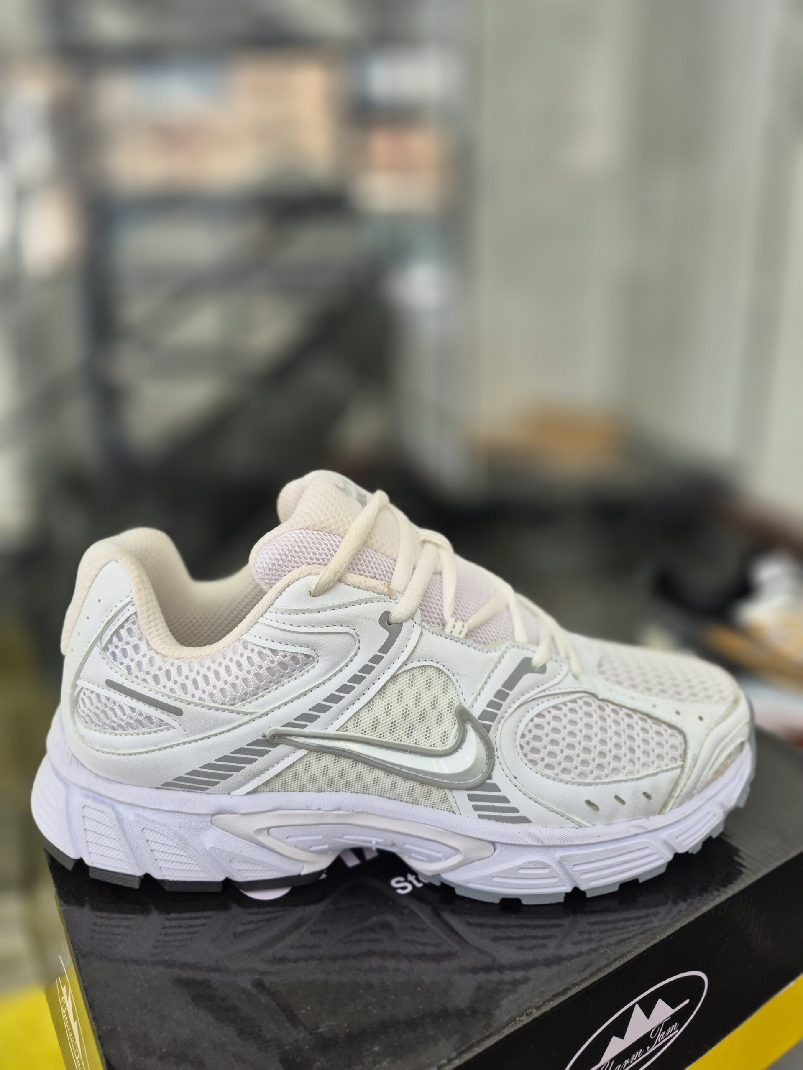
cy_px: 535
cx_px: 402
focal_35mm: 23
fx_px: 711
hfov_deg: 58.9
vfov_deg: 73.9
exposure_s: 1/100
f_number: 1.8
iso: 50
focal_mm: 5.4
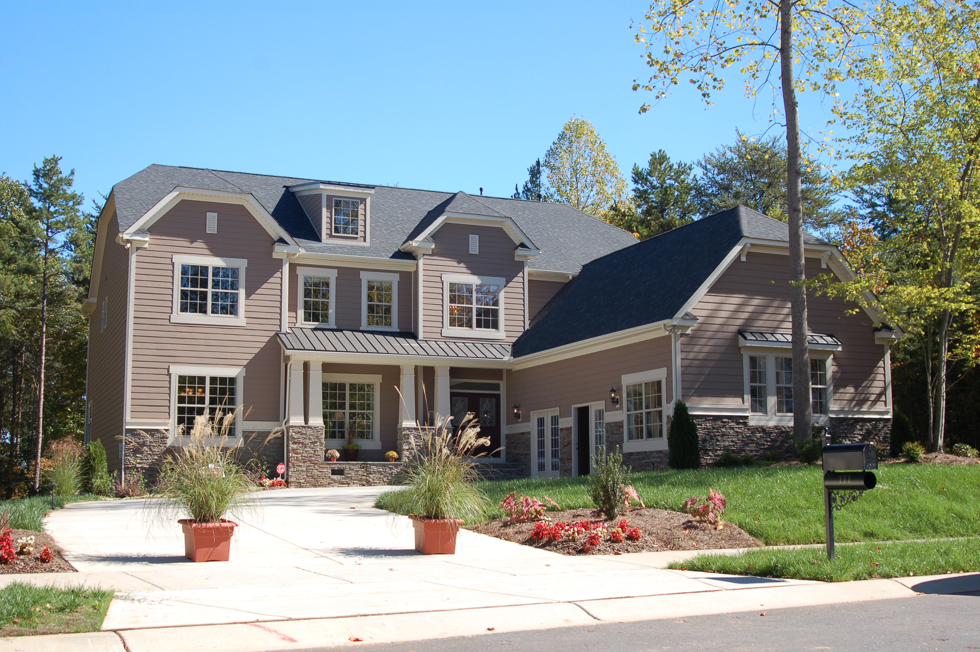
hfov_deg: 46.4
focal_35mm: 42
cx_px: 490
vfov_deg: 31.8
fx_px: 1142
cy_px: 326
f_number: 5.6
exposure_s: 1/125
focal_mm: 28
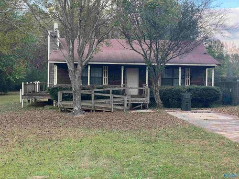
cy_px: 90
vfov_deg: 19.1
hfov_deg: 25.3
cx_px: 120
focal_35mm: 77
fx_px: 532
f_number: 2.8
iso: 40
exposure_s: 1/99
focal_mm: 9
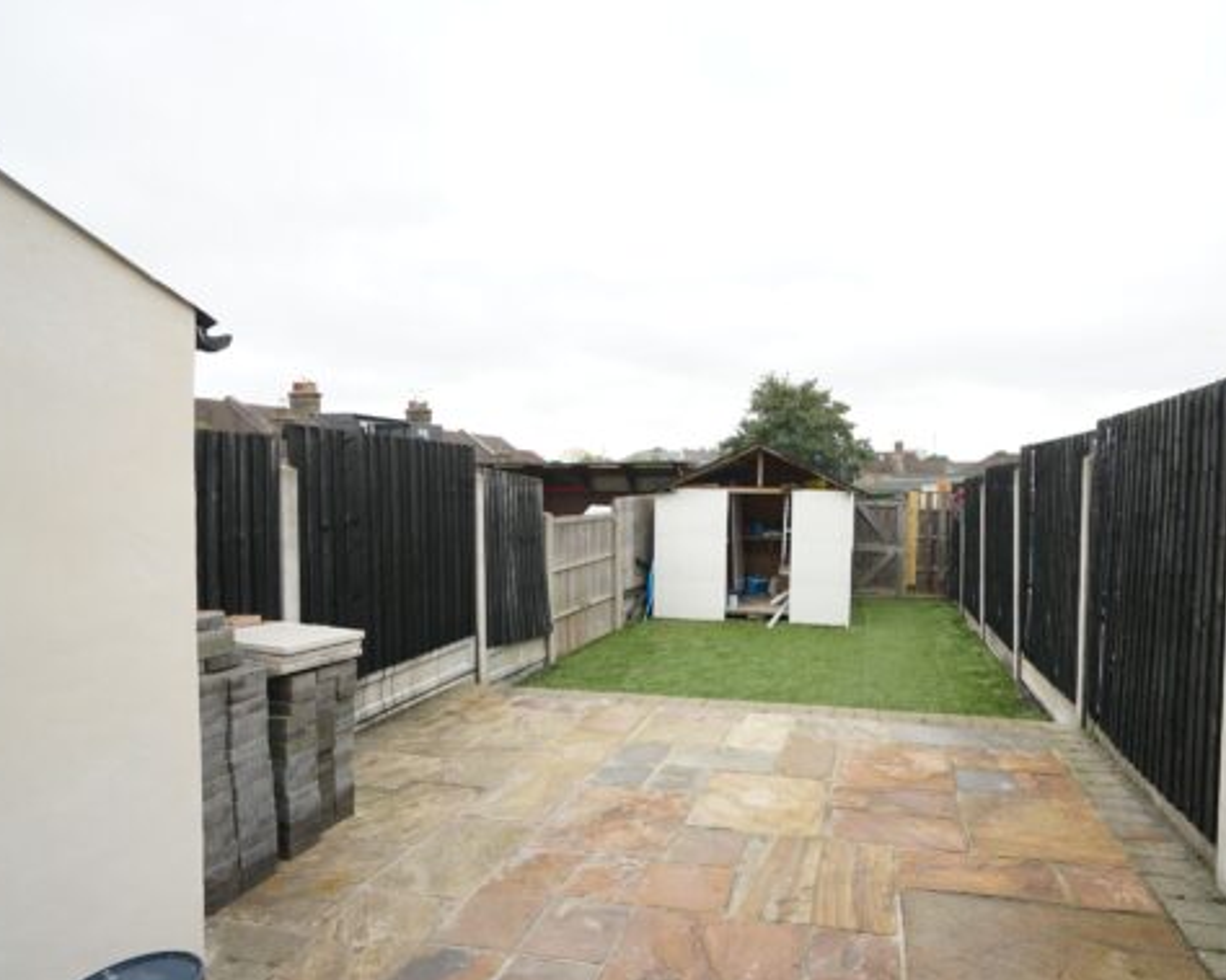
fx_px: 689
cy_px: 512
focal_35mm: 19
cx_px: 740
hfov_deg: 82.2
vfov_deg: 70.8
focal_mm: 16
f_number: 5
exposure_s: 1/200
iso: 400
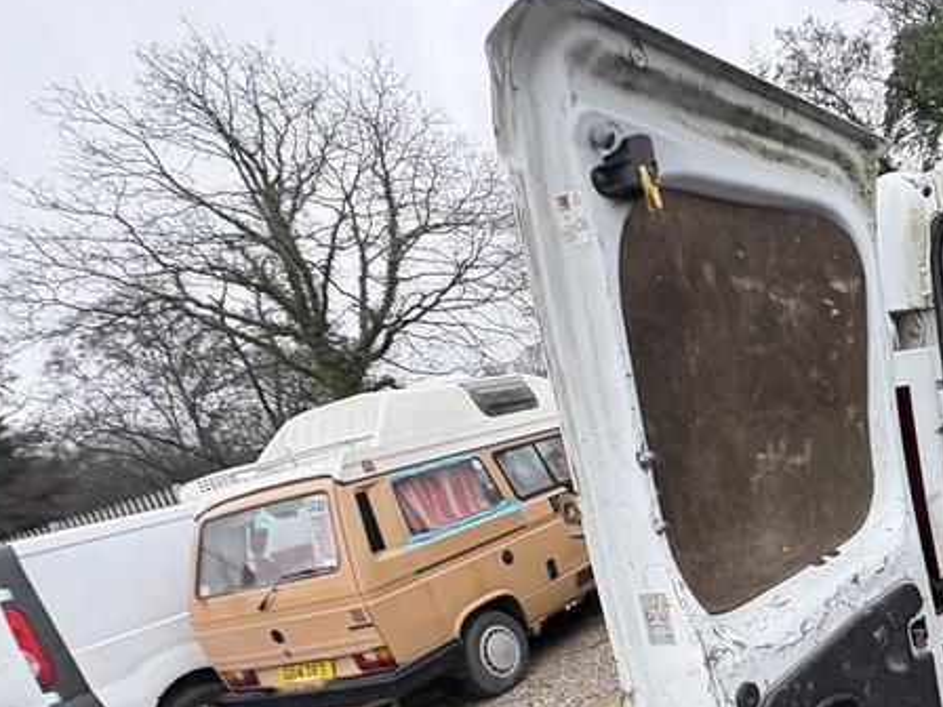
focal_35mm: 28
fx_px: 763
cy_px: 579
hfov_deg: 56.4
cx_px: 817
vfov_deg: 46.7
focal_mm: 2.22
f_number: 2.2
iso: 125
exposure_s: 1/124
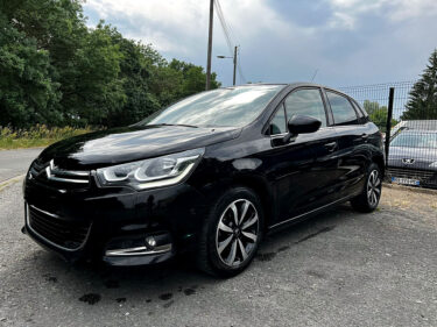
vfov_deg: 53.0
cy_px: 164
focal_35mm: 26
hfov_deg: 67.3
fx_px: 328
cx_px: 218
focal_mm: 5.7
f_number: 1.5
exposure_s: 1/2165
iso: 50
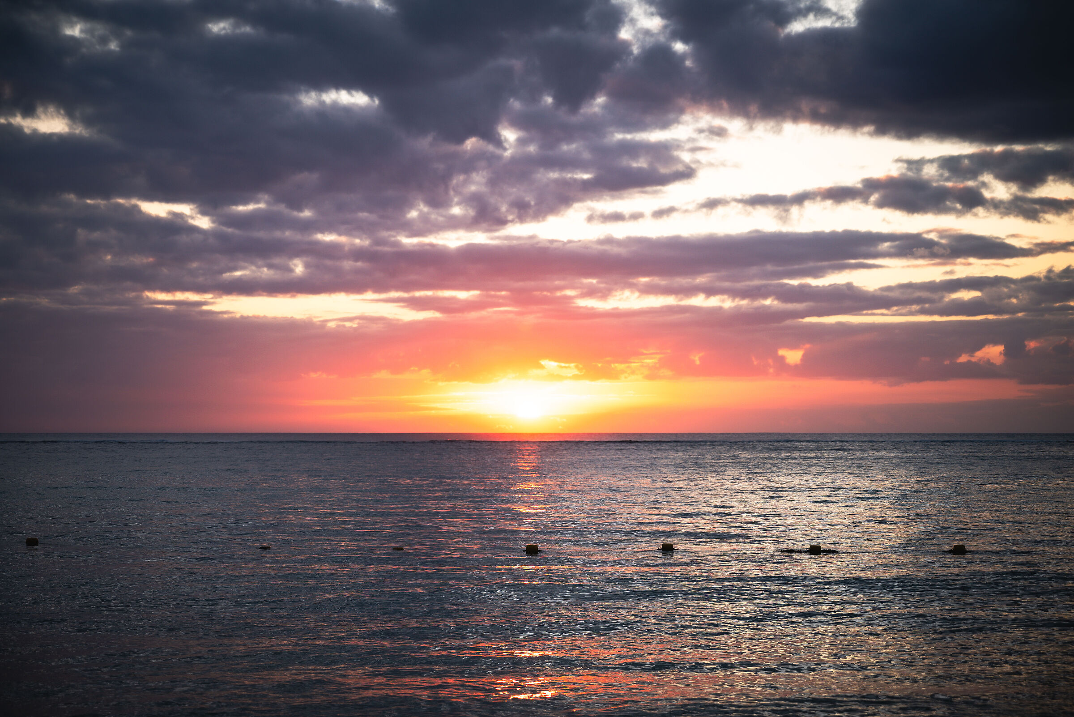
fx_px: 2029
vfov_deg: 20.0
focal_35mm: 68
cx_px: 537
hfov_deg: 29.6
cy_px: 358
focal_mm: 68
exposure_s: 1/200
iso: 100
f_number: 4.5
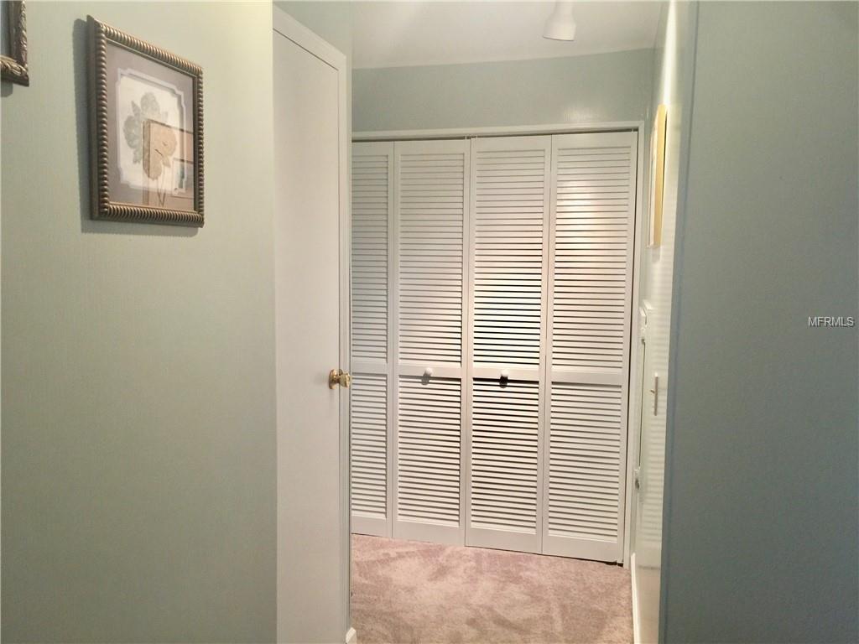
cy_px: 322
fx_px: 720
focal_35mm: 29
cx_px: 430
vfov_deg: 48.2
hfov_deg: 61.7
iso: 40
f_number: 2.2
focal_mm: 4.15
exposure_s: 1/15
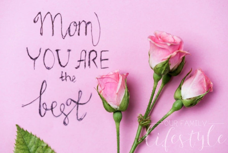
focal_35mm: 105
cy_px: 76
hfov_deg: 19.4
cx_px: 114
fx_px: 665
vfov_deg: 13.1
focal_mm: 105
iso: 100
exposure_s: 1/160
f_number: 8
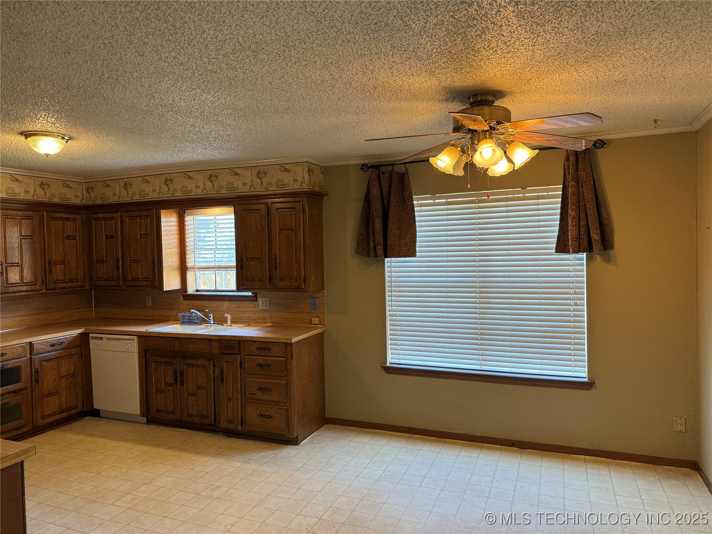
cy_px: 267
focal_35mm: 24
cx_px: 356
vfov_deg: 56.8
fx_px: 494
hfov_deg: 71.6
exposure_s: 1/120
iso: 200
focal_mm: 6.76
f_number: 1.78
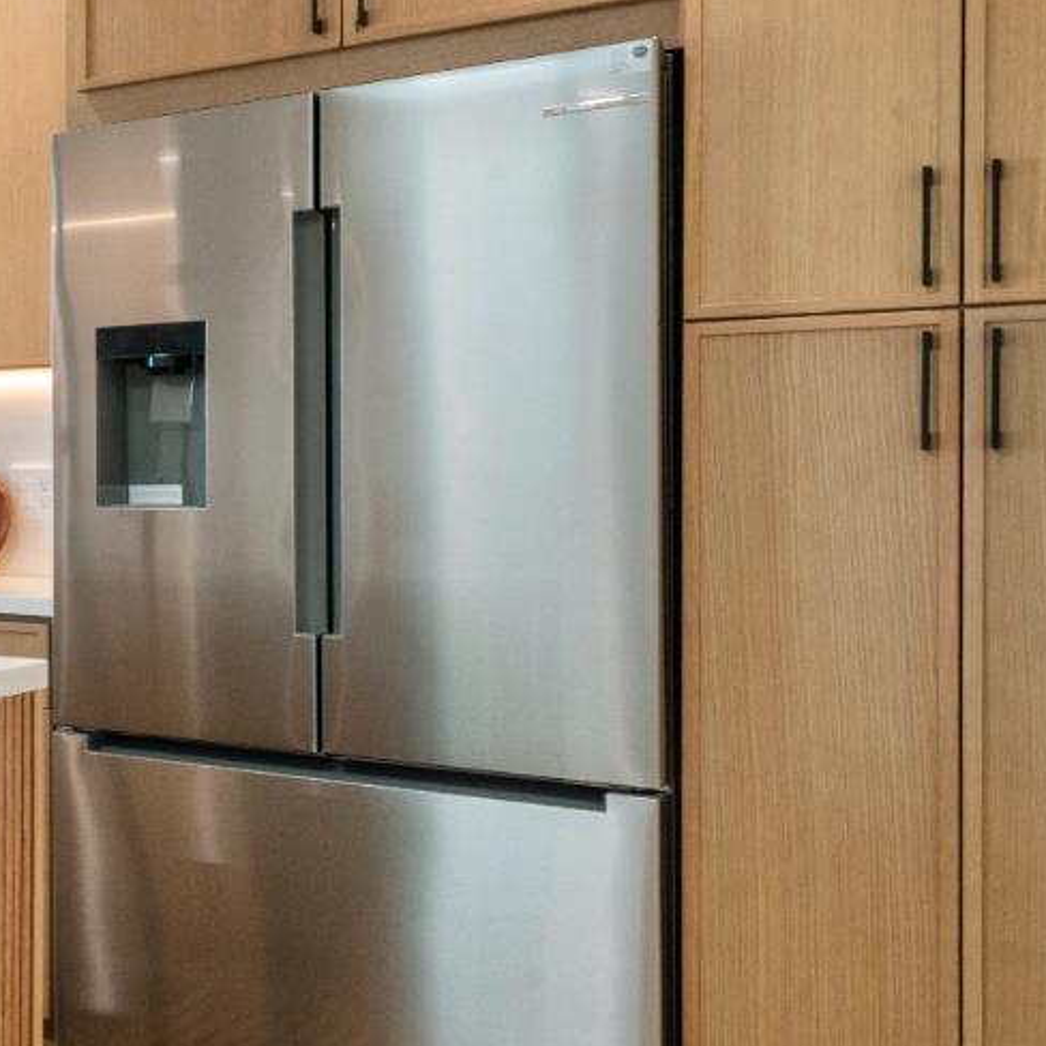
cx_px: -544
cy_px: 437
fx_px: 1607
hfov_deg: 26.0
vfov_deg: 36.0
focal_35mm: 47
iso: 500
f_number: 13
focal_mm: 18
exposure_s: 1/13
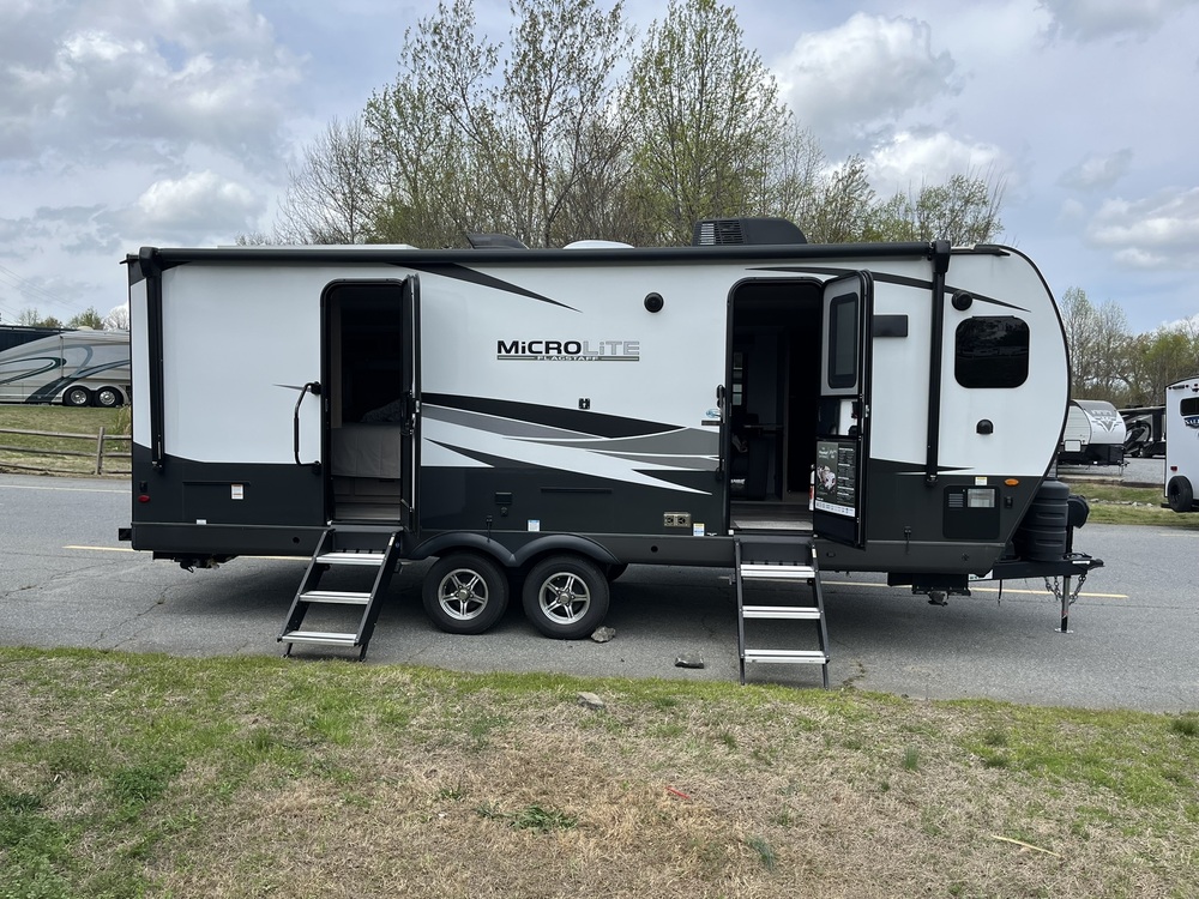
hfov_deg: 67.3
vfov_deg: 53.1
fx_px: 901
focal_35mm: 26
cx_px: 600
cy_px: 450
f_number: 1.6
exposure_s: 1/2967
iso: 50
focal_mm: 5.1
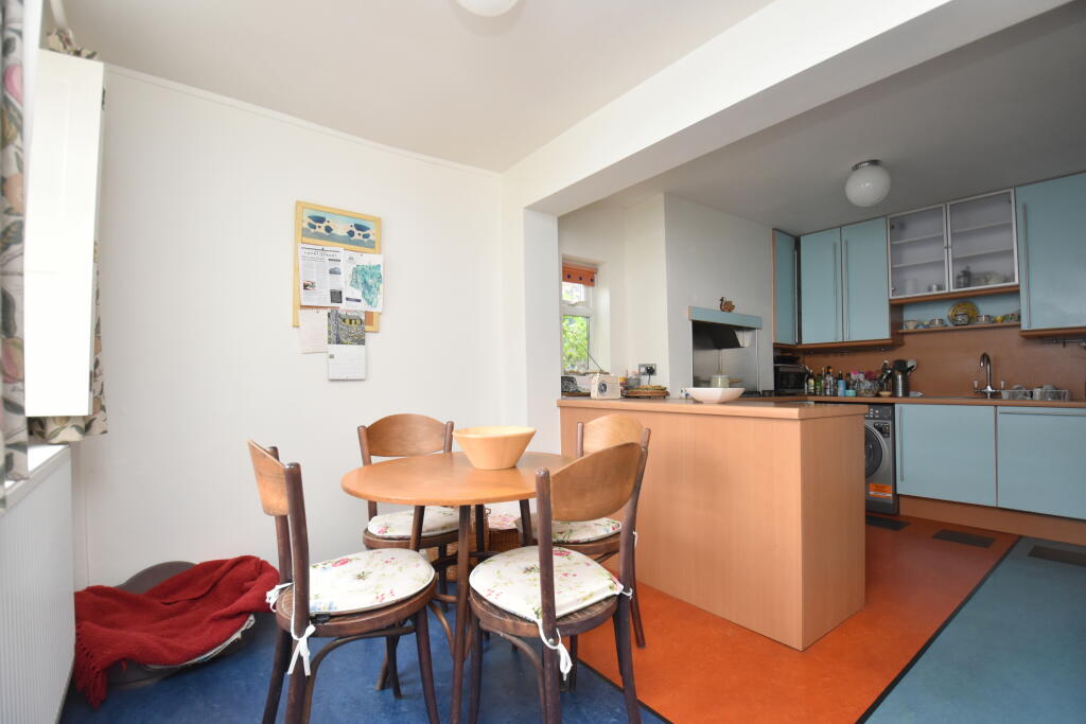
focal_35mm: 15
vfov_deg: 77.3
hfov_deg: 100.4
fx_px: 453
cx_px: 543
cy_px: 362
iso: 800
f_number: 4
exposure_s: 1/125
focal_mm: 10
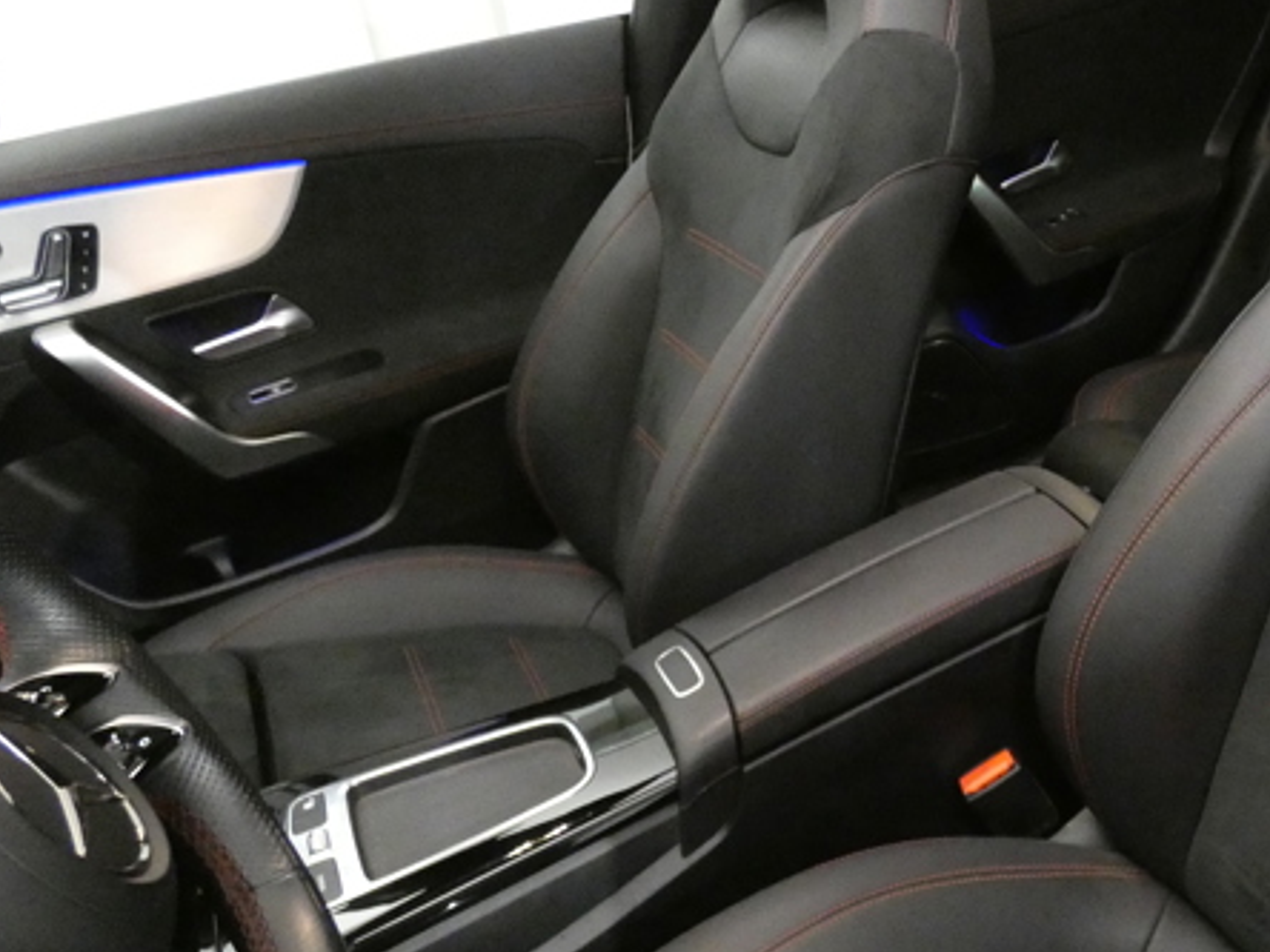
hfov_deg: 49.1
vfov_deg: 39.4
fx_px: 1321
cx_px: 967
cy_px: 592
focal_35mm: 36
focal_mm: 3.6
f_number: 2.8
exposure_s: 1/25
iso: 1600
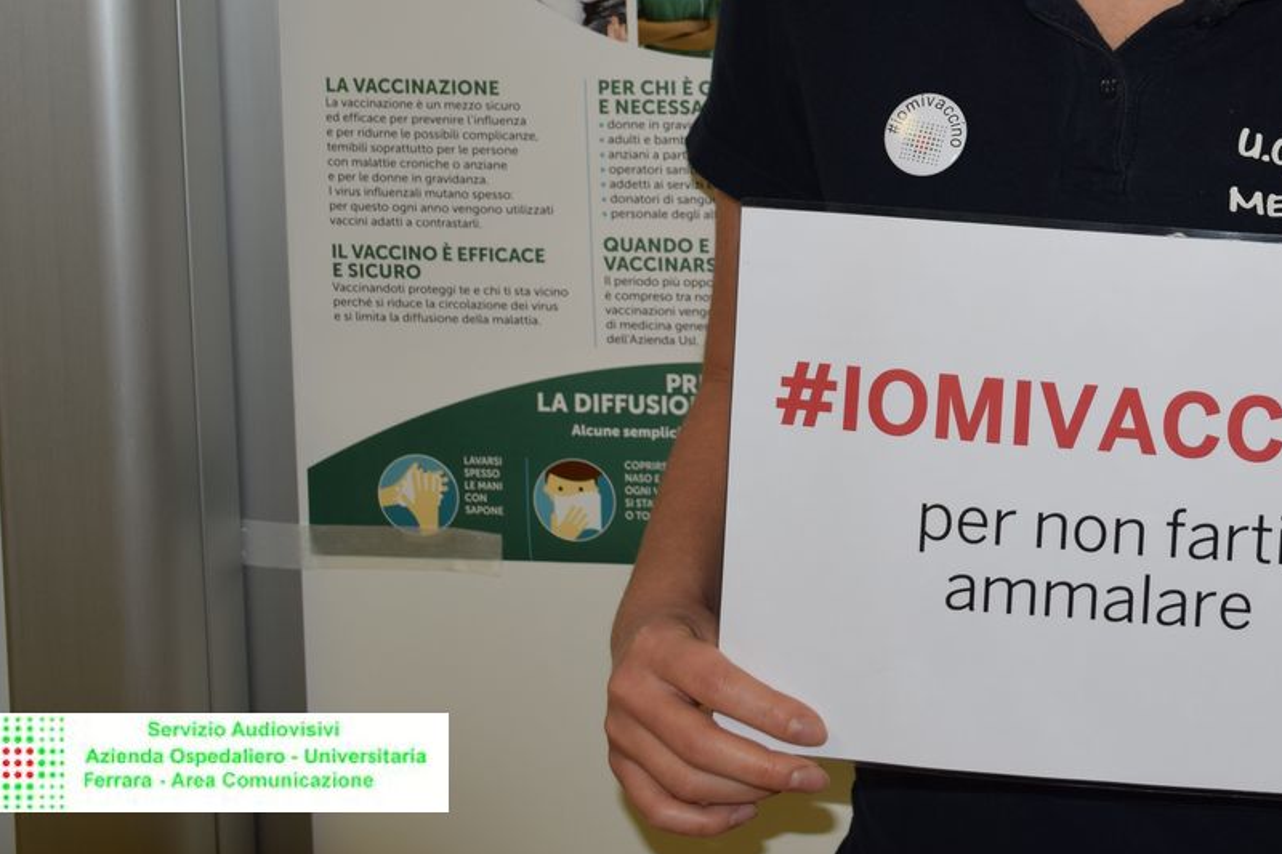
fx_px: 2457
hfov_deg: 27.9
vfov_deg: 19.2
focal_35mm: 69
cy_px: 6
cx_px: 1202
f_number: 3.8
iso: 100
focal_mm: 23
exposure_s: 1/60
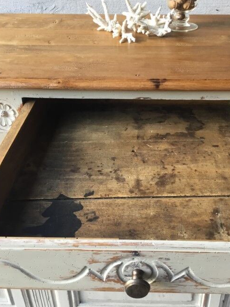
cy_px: 134
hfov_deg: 37.6
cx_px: 135
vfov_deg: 48.9
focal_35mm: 38
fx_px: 337
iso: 32
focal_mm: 3.3
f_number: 2.4
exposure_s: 1/33
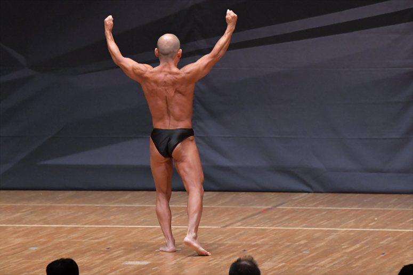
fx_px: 3268
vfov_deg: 4.8
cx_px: 206
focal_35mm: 285
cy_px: 138
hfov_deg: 7.2
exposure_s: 1/400
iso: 6400
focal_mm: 190
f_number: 5.6
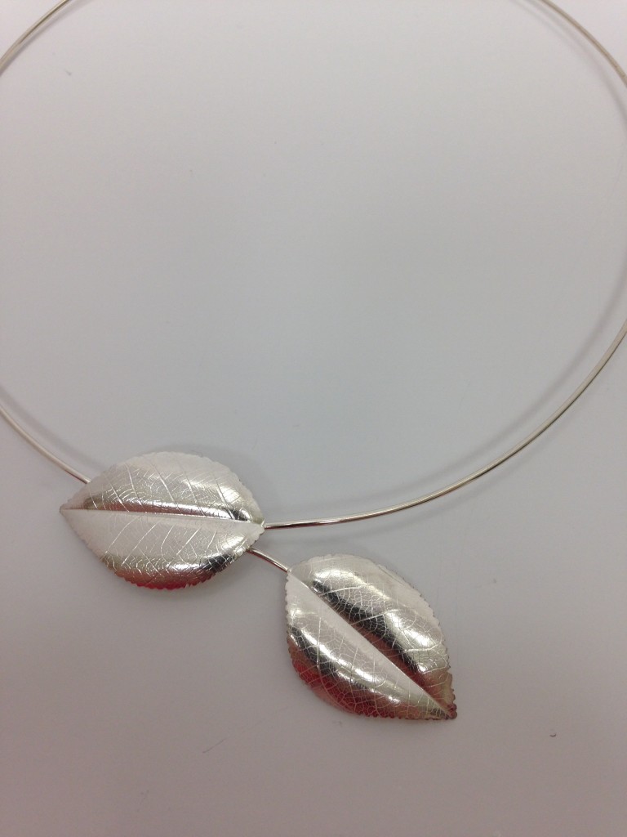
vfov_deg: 55.4
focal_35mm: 33
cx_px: 314
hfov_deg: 42.9
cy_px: 418
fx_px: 797
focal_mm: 4.12
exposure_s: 1/40
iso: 50
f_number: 2.4
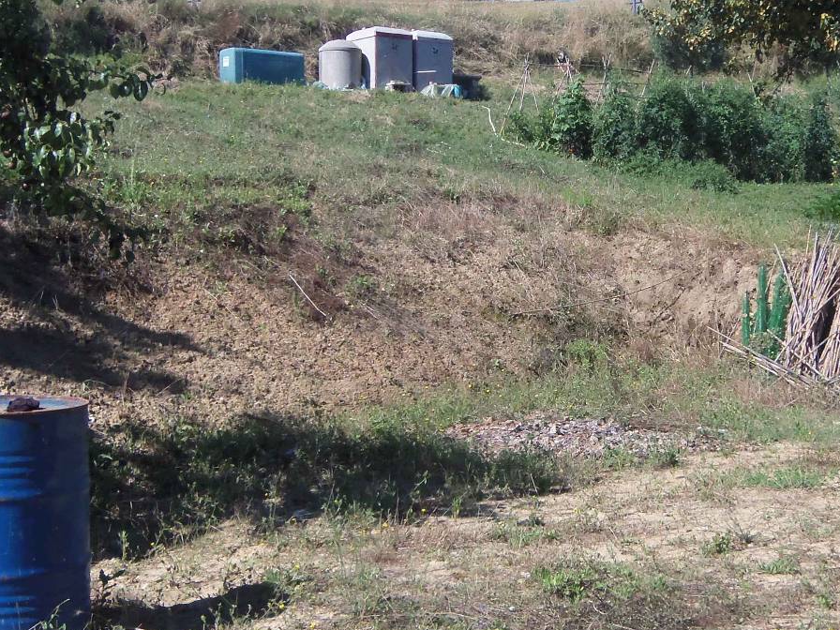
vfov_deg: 24.4
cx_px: 569
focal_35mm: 60
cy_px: 359
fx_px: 1456
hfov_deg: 31.9
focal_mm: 5.1
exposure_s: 1/80
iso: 64
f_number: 10.8
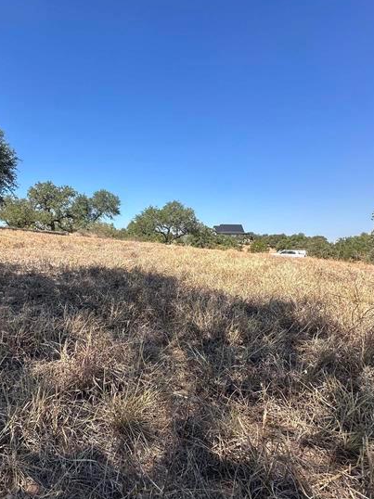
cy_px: 288
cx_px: 113
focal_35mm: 20
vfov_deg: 81.2
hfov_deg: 63.6
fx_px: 288
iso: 50
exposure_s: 1/1043
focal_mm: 2.22
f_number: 2.2
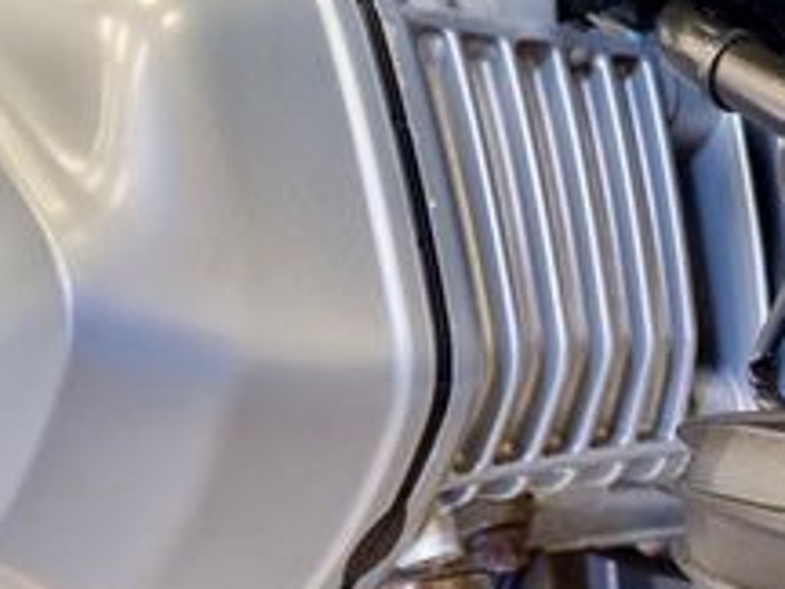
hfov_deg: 27.0
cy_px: 556
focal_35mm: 68
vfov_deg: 21.0
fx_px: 1542
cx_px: 778
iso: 640
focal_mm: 5.4
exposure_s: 1/25
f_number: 1.8
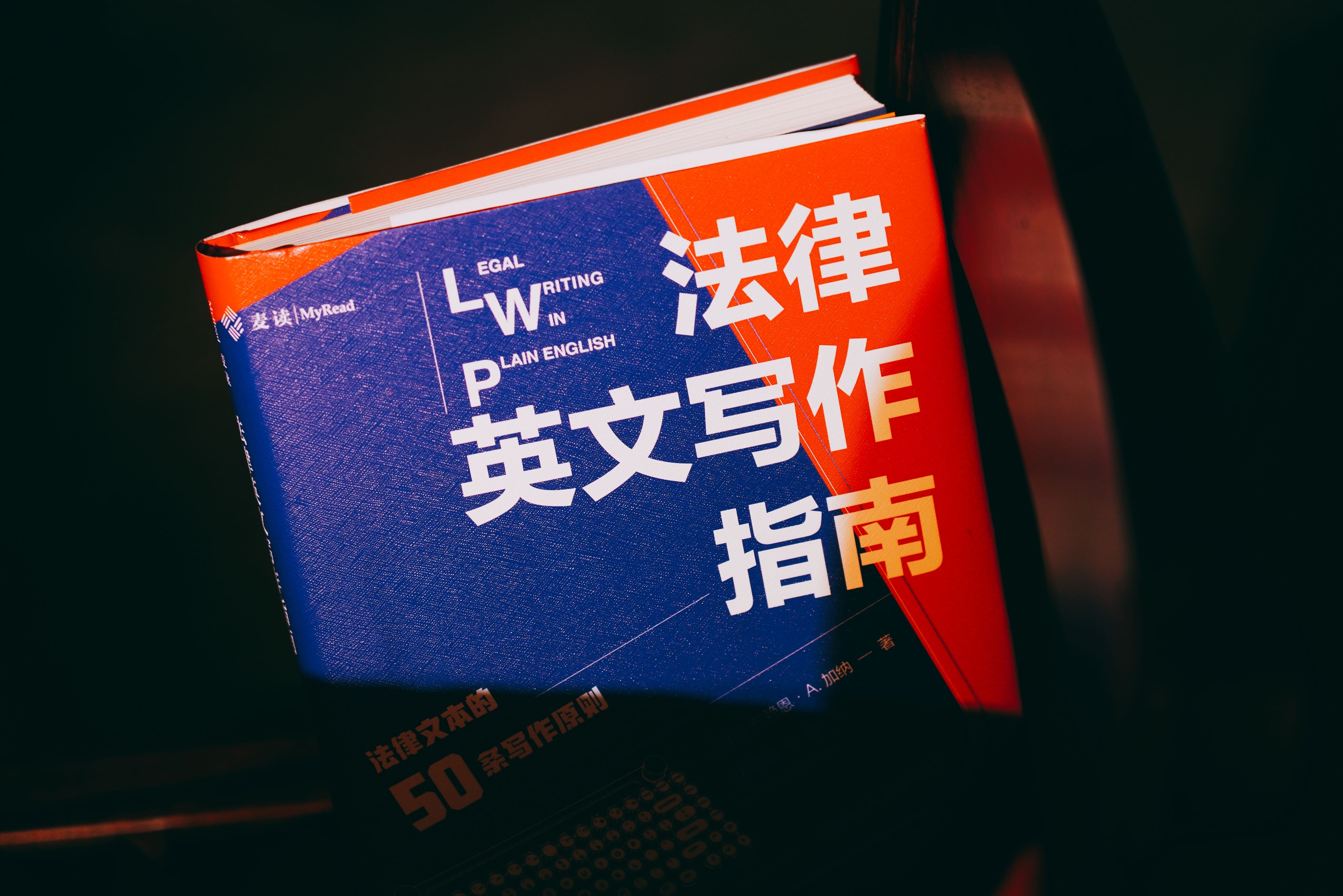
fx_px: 3917
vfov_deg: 13.0
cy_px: 448
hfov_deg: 19.5
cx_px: 672
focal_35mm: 105
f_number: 4.5
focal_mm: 105
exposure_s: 1/80
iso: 640
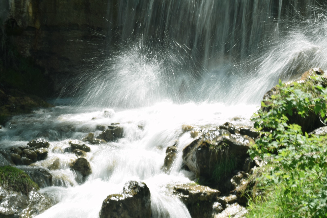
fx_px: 954
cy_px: 109
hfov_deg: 19.5
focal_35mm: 105
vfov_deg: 13.0
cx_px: 164
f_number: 32
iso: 100
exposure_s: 1/13
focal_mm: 70
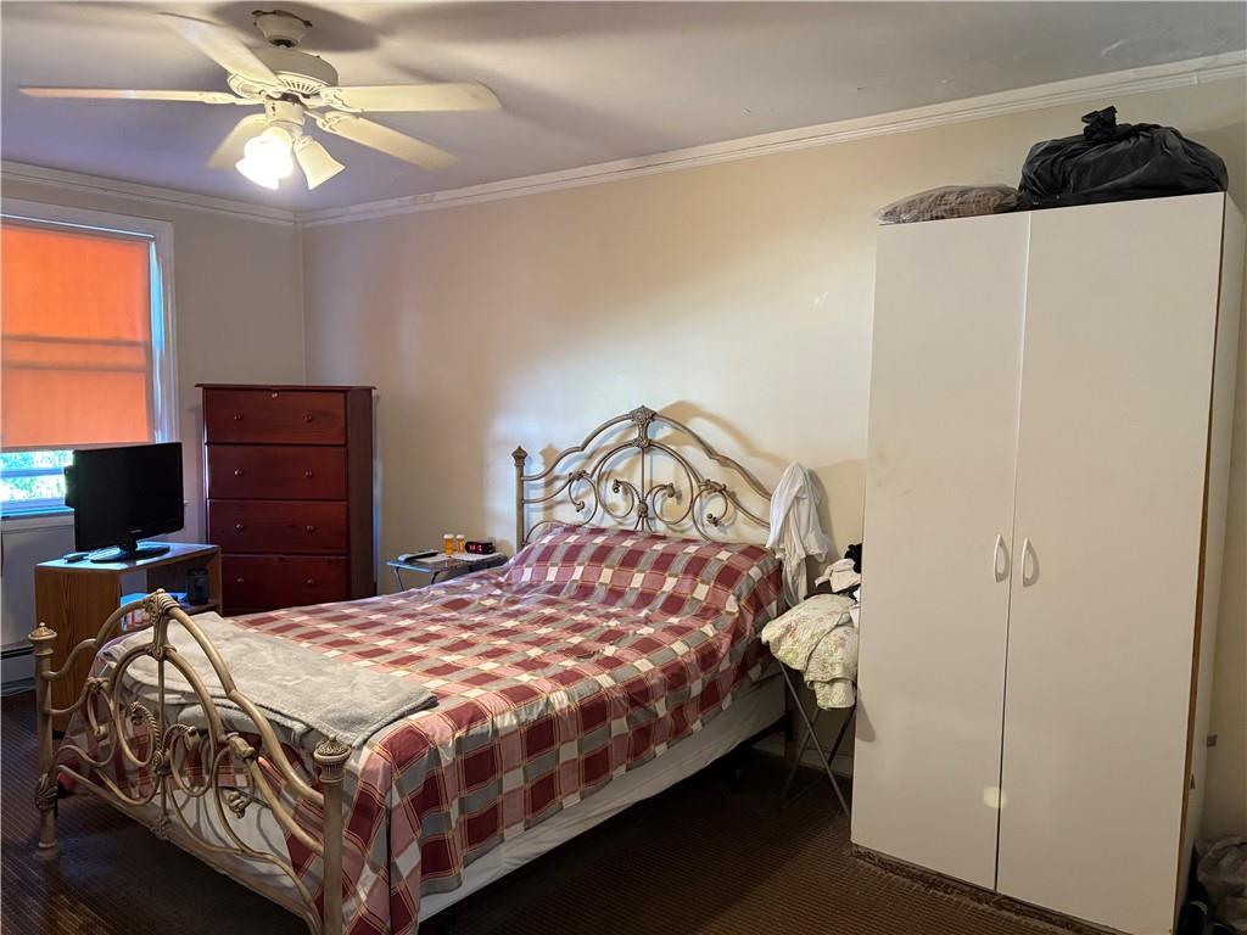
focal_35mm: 26
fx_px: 937
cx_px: 624
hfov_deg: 67.3
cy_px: 468
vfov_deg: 53.1
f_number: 1.6
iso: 400
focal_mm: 5.96
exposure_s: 1/60
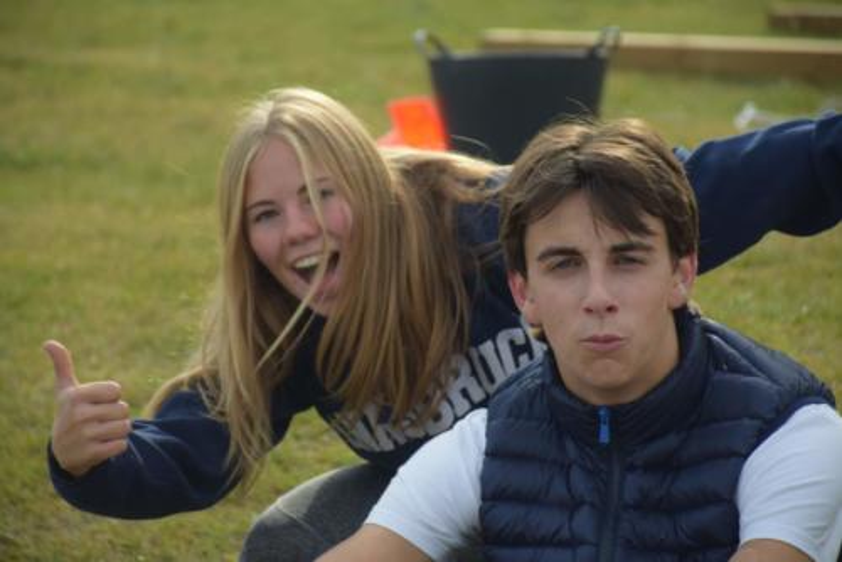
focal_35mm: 210
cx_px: 421
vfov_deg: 6.6
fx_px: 4914
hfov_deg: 9.8
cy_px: 281
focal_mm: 140
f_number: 5.6
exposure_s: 1/500
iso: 280
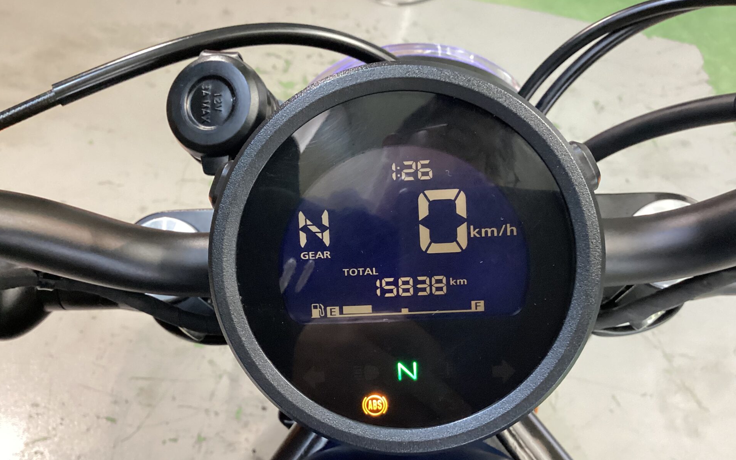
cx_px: 367
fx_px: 662
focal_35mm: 33
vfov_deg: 38.2
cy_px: 267
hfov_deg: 58.1
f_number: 2.4
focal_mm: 3.3
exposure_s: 1/50
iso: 250
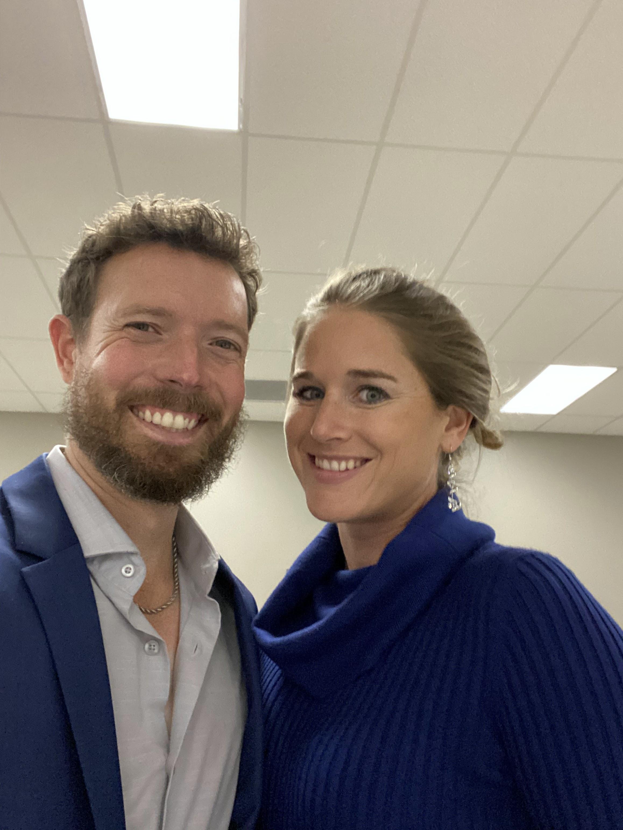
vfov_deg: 60.0
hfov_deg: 46.8
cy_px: 415
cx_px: 312
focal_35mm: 30
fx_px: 720
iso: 640
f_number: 2.2
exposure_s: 1/15
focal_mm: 2.71
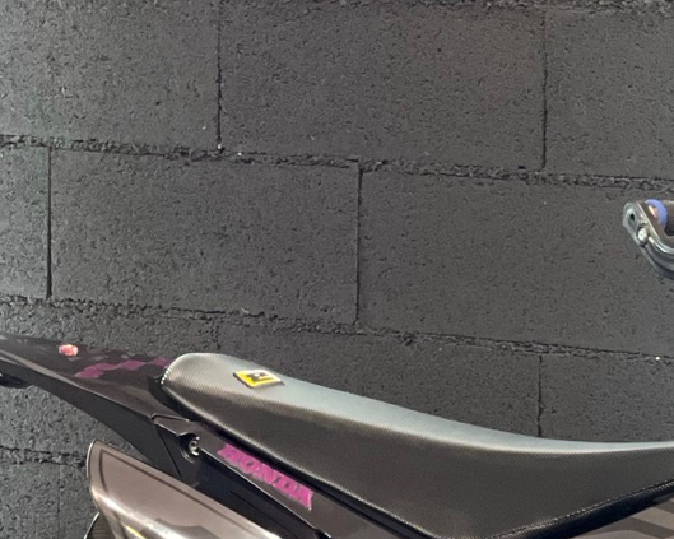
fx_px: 4826
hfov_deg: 7.9
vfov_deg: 6.4
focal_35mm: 242
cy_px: 623
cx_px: 754
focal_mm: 7.5
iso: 400
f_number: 2.2
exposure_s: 1/33
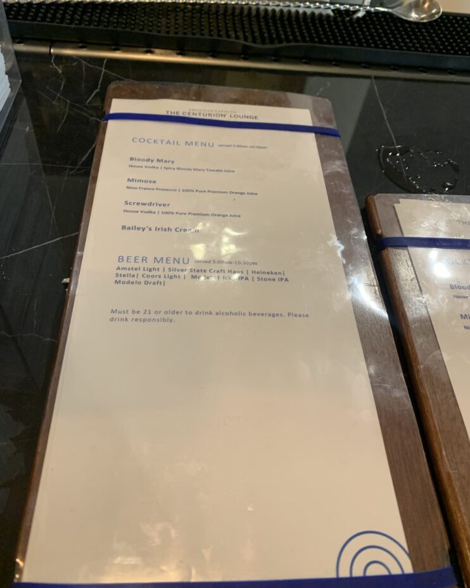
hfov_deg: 51.5
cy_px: 276
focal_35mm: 28
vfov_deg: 62.2
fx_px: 487
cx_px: 233
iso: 200
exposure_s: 1/60
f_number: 1.8
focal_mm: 4.25
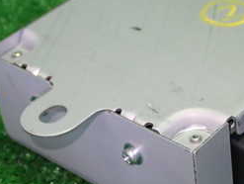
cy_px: 85
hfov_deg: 17.1
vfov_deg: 13.0
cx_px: 196
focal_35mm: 114
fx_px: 805
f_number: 3.1
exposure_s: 1/50
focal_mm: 8.4
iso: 800
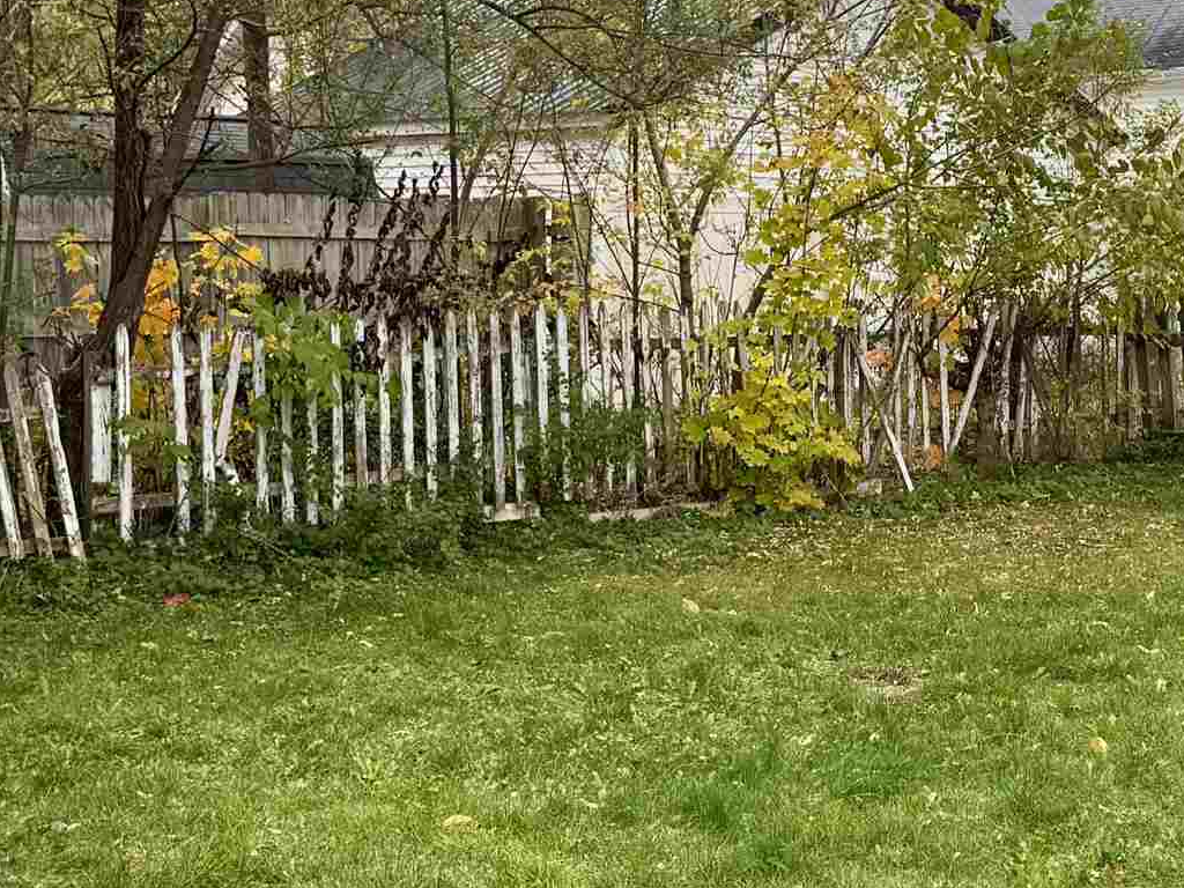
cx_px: 922
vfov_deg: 20.4
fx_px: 2463
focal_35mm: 72
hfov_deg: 26.6
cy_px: 408
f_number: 1.78
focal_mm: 6.76
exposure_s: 1/588
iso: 80
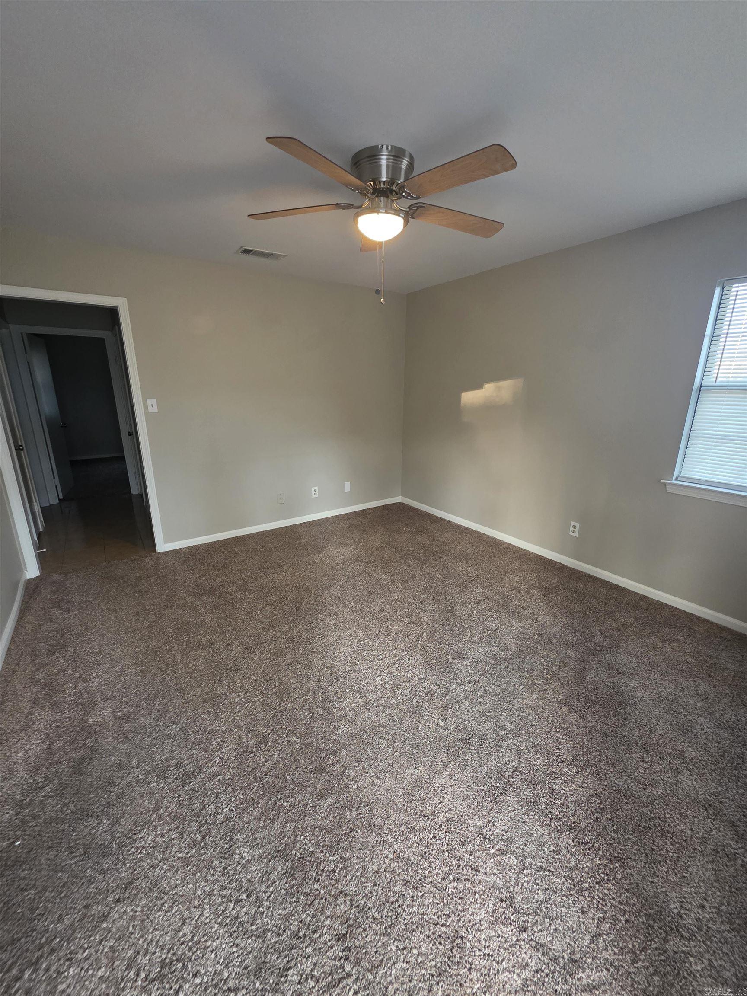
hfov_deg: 89.9
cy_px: 498
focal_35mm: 13
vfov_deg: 106.2
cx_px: 374
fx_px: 374
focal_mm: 2.2
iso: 500
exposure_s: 1/60
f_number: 1.9
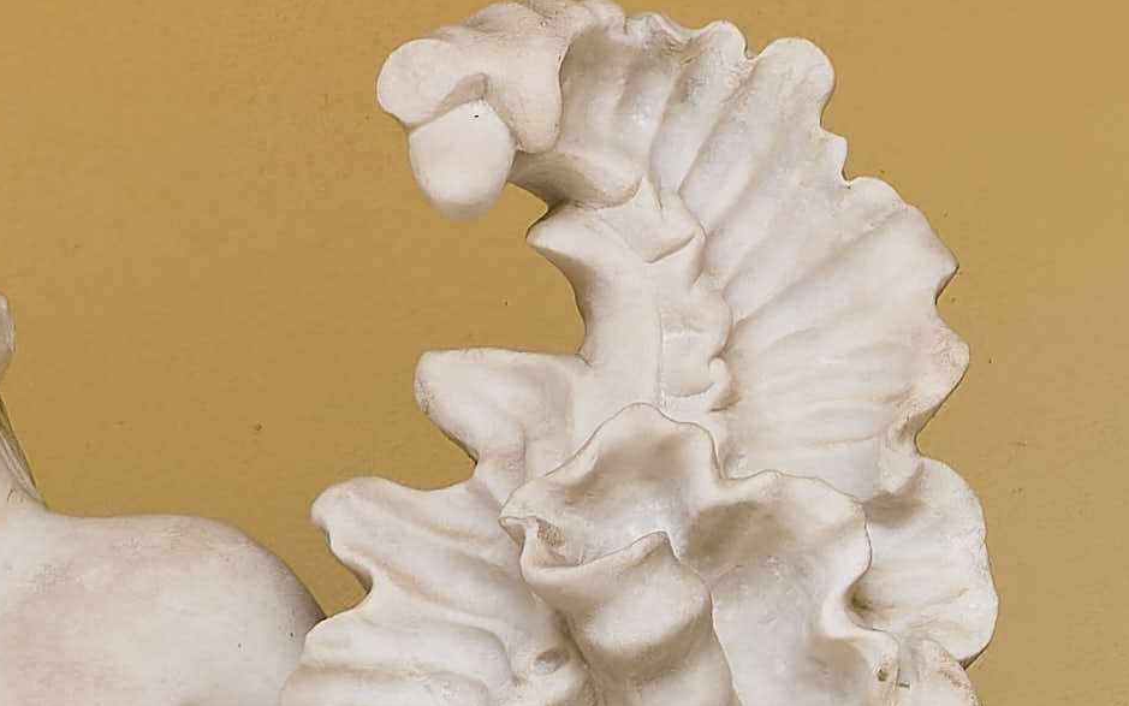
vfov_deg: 2.5
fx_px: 16062
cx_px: -599
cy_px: 2817
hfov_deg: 4.0
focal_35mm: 522
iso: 100
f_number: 2.8
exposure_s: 1/100
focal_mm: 40
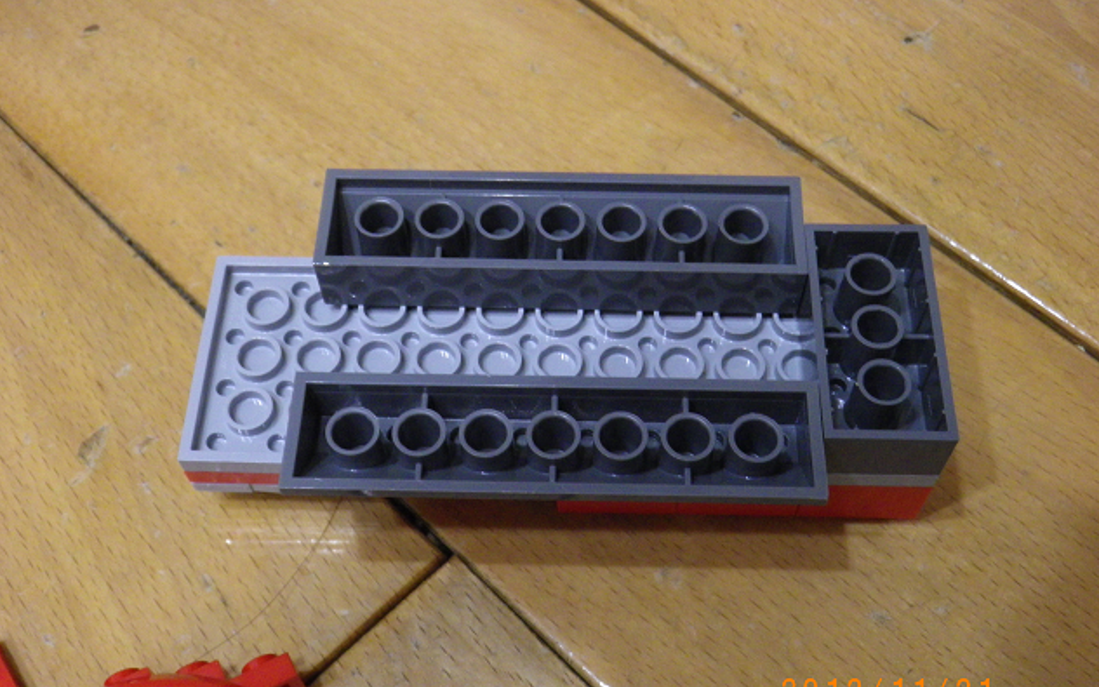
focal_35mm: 44
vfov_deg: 29.2
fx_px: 1318
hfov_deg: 45.3
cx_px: 544
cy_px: 370
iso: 400
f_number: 3.9
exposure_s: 1/8
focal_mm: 7.3
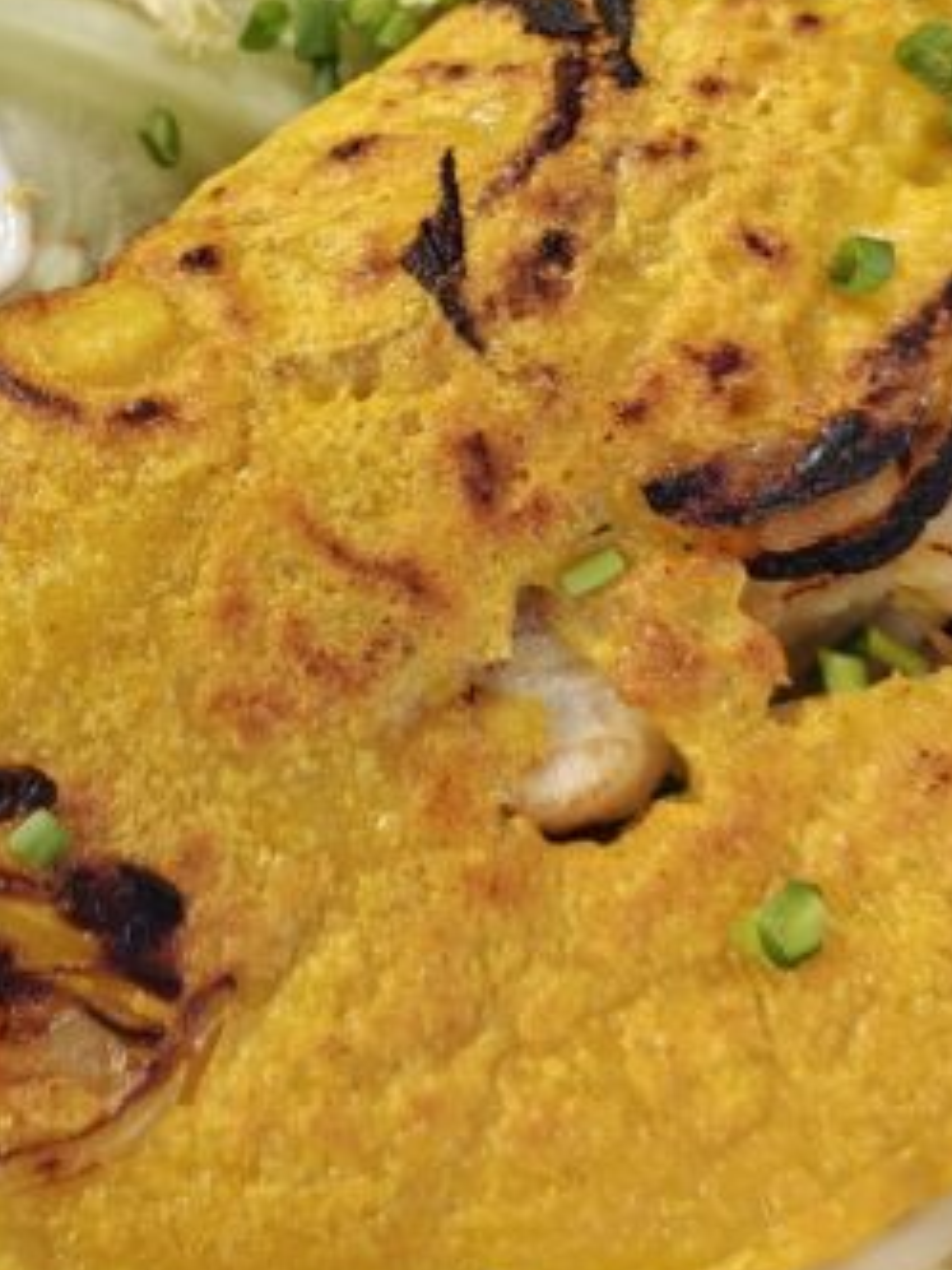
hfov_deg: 20.6
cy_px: 157
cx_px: 298
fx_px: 2603
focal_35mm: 71
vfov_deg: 26.6
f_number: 1.6
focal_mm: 6.06
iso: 1250
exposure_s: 1/100
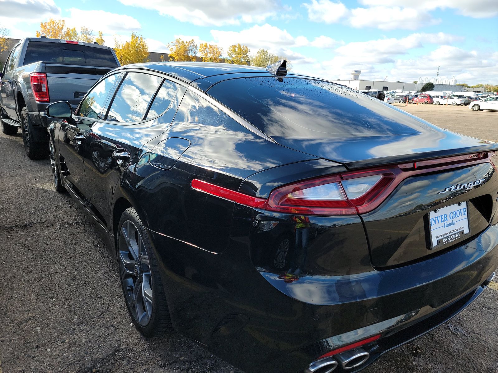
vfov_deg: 56.8
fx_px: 345
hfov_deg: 71.6
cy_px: 186
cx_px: 249
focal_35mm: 24
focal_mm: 6.7
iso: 50
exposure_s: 1/341
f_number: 1.8
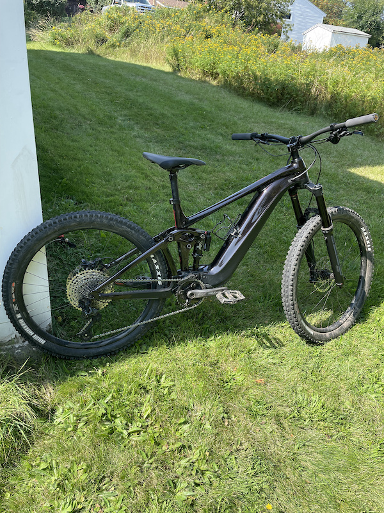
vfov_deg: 67.3
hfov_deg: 53.1
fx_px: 385
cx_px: 192
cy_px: 256
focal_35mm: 26
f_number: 1.6
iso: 32
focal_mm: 4.2
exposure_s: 1/764
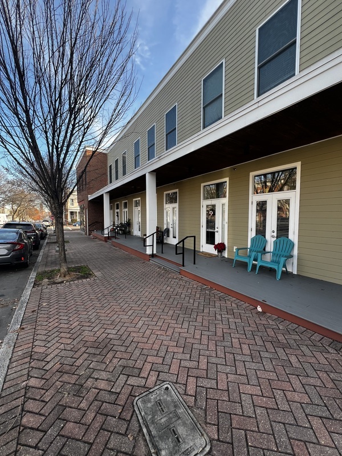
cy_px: 228
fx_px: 171
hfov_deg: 89.9
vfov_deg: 106.2
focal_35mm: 13
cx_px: 171
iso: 32
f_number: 1.8
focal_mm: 1.57
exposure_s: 1/160
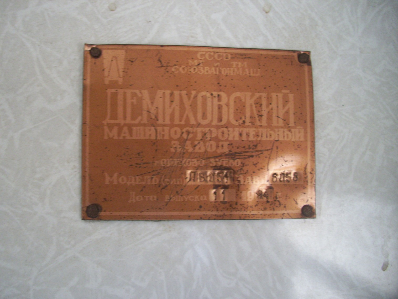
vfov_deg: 41.8
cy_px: 150
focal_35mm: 34
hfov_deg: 54.0
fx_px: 391
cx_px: 199
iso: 160
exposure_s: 1/20
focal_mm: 5.7
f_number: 2.9
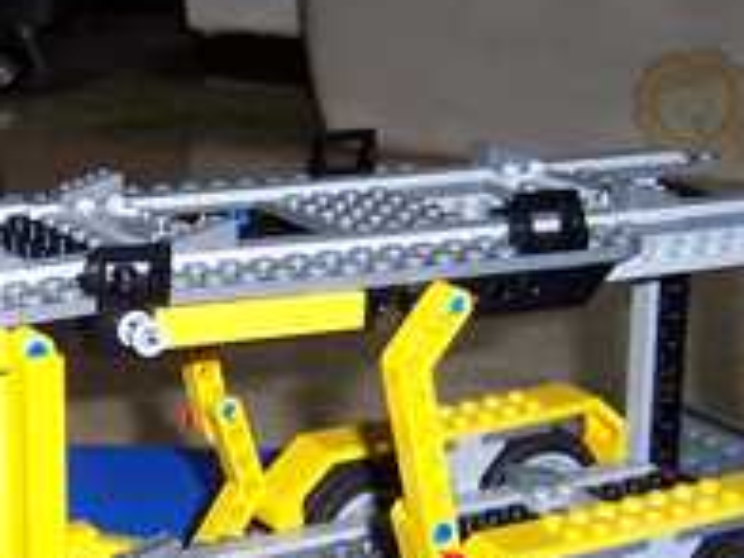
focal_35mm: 92
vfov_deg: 16.1
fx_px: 1977
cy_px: 334
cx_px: 84
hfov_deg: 20.9
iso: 80
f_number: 3.2
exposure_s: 1/60
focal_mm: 7.7
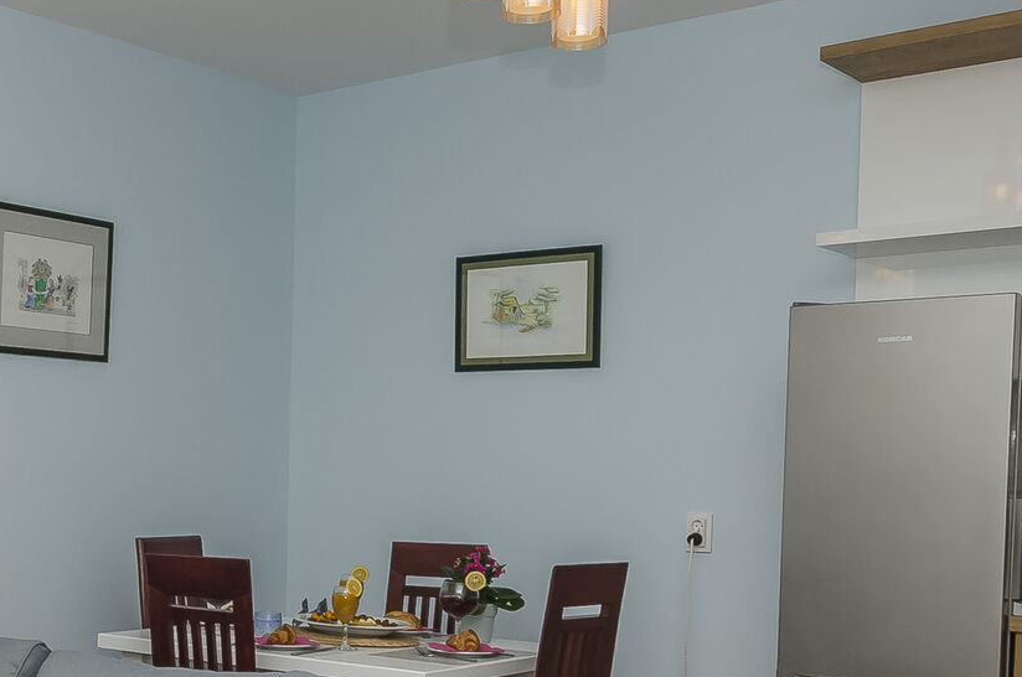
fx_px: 1445
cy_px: 531
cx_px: 141
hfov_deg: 36.9
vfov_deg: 26.0
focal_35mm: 51
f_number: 9
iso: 100
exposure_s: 1/160
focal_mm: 10
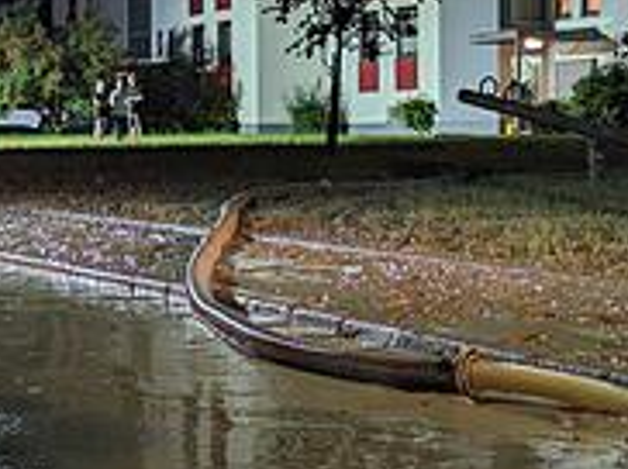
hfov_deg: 21.1
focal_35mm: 93
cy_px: 169
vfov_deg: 15.8
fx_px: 1685
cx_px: 248
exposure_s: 1/50
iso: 466
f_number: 1.85
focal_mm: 6.81
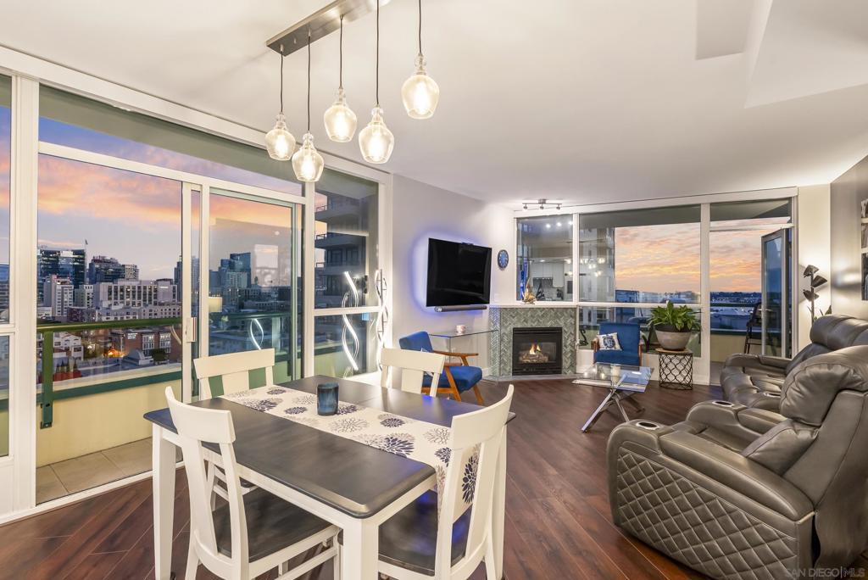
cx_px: 434
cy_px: 290
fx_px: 386
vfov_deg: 73.8
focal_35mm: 16
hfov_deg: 96.7
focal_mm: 16
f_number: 9
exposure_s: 1/1.67
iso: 500
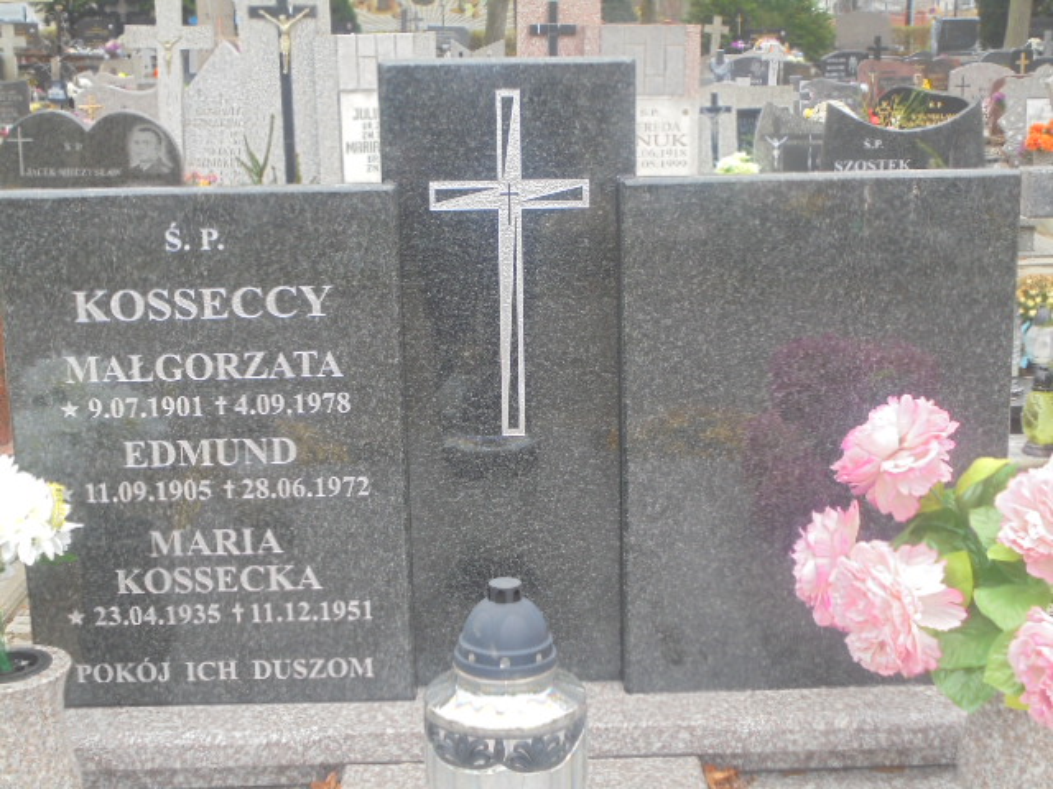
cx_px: 526
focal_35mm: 49
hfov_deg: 38.9
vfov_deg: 29.7
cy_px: 394
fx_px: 1491
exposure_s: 1/30
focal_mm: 8.9
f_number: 4.8
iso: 200
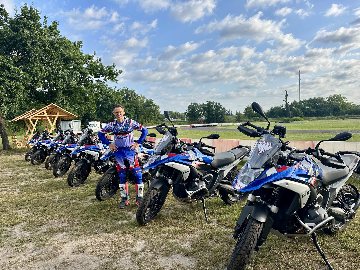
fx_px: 250
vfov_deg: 56.8
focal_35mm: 24
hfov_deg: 71.6
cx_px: 180
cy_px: 135
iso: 80
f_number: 1.78
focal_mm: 6.86
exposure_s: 1/2591
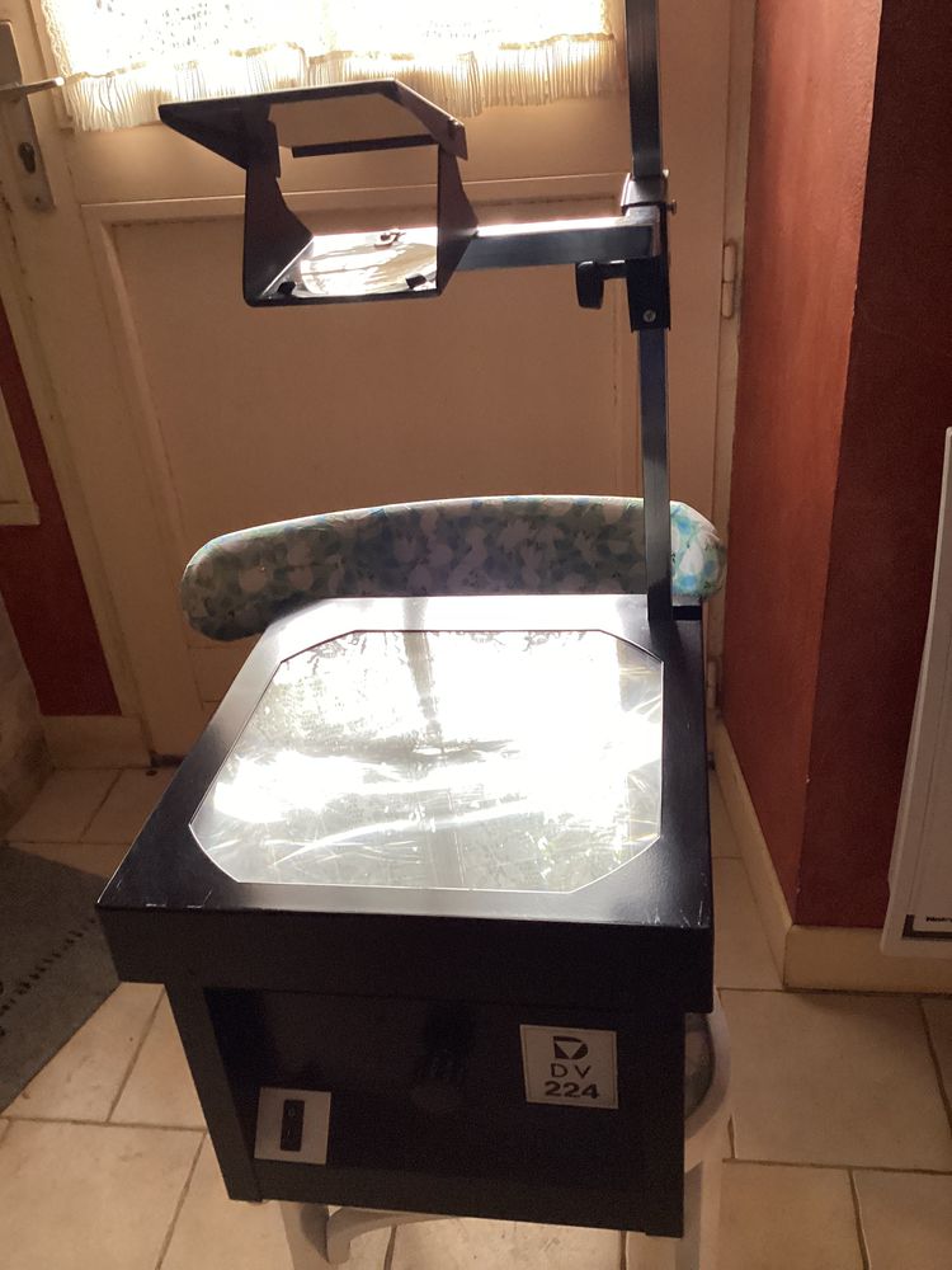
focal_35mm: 31
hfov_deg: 45.4
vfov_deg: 58.4
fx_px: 1137
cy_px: 635
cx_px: 476
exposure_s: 1/60
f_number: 2.4
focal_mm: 3.3
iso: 250
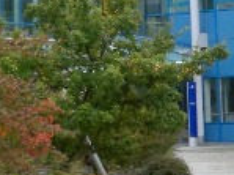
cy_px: -177
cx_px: 17
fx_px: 1160
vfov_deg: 8.2
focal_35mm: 172
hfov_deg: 11.4
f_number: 3.1
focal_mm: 6.3
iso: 160
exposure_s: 1/500
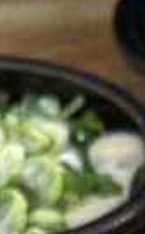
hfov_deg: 6.8
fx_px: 1224
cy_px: 731
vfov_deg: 8.7
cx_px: 57
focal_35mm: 193
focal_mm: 6.76
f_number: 1.78
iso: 250
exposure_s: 1/60
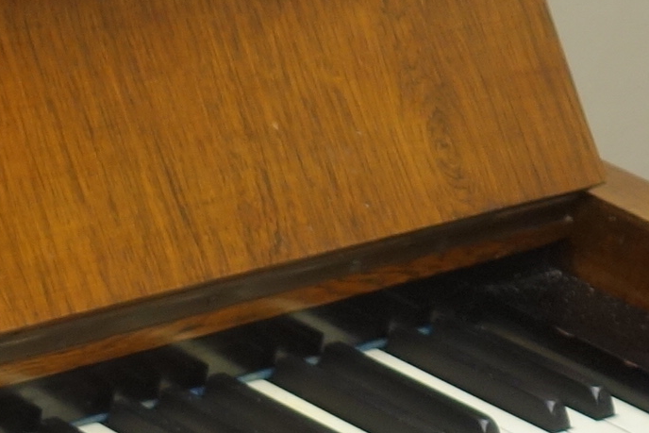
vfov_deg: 6.4
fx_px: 3768
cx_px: -852
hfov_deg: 9.0
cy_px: 788
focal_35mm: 209
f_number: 2.8
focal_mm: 13.9
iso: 200
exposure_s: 1/40
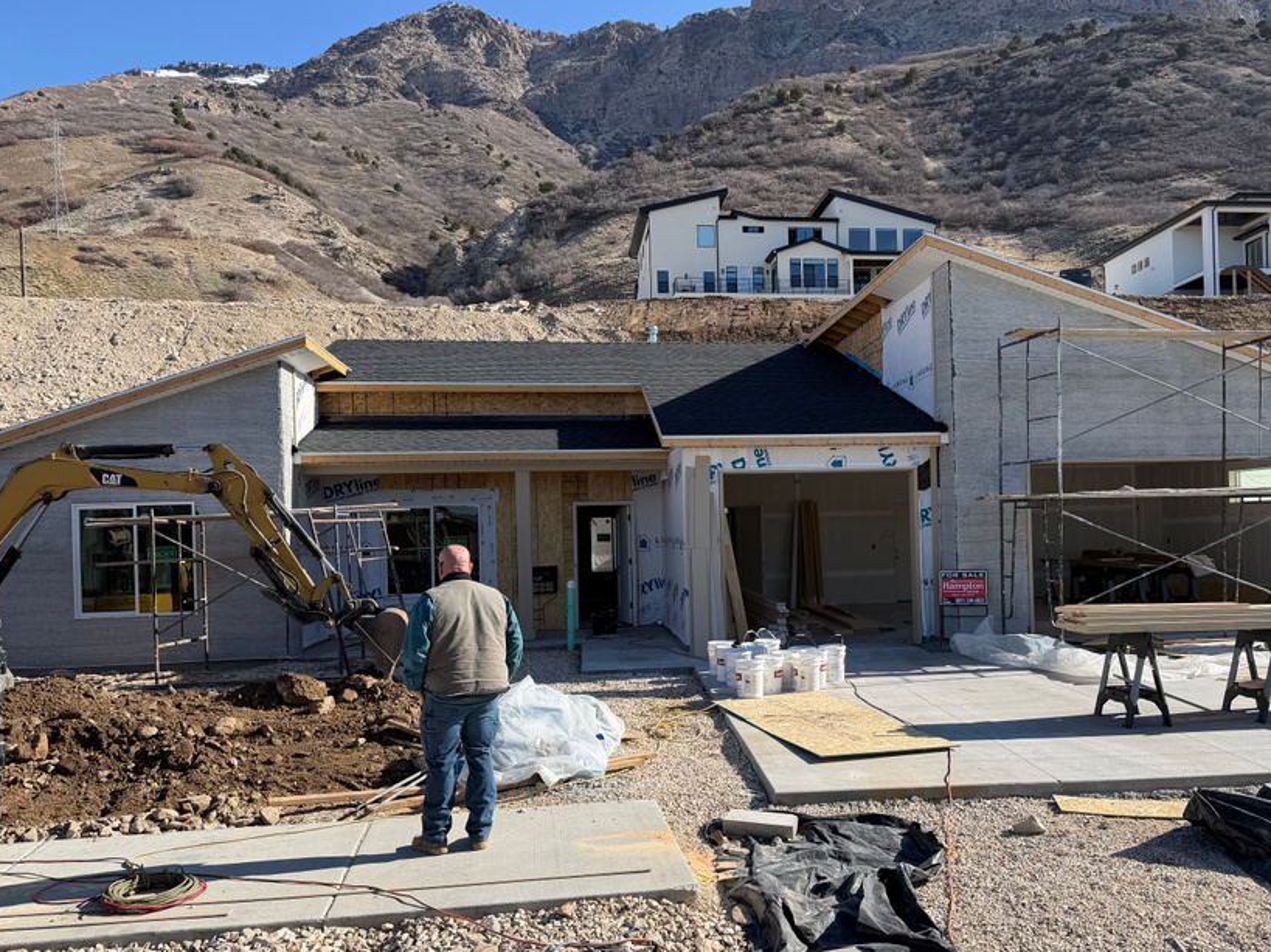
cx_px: 742
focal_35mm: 30
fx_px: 1101
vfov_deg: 46.7
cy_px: 530
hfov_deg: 59.6
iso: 80
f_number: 1.78
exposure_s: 1/3425
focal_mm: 6.76
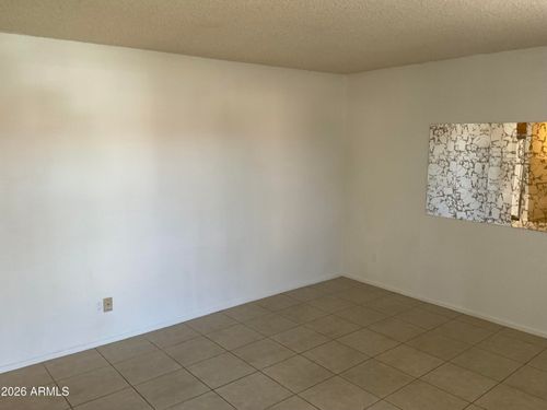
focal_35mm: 29
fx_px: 458
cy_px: 205
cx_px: 274
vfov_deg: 48.2
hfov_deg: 61.7
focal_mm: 3
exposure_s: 1/60
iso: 125
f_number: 1.8
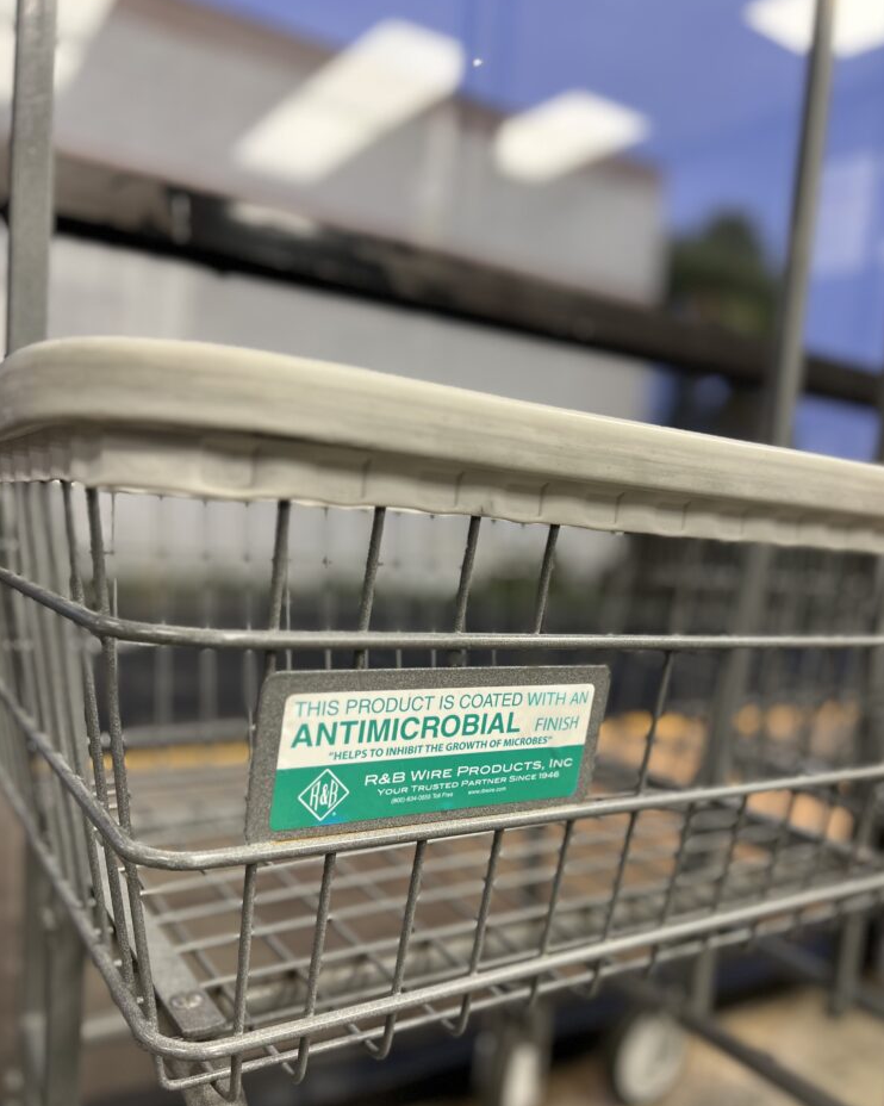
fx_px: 916
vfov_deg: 62.1
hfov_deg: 51.5
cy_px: 597
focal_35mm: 28
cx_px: 453
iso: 125
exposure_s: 1/60
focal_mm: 5.7
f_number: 1.5
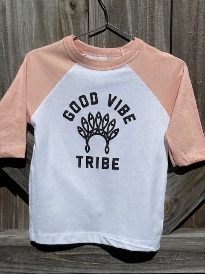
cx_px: 102
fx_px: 411
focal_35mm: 52
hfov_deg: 28.0
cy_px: 137
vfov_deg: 36.8
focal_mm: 6
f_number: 2
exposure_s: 1/6849
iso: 25
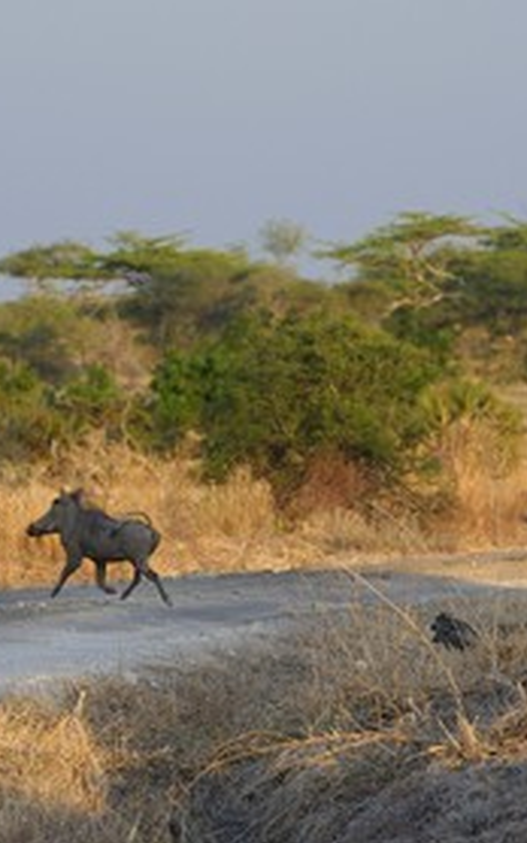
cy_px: 422
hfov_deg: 4.3
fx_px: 7071
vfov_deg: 6.8
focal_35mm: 308
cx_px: 497
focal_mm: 200
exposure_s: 1/400
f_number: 6.3
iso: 640
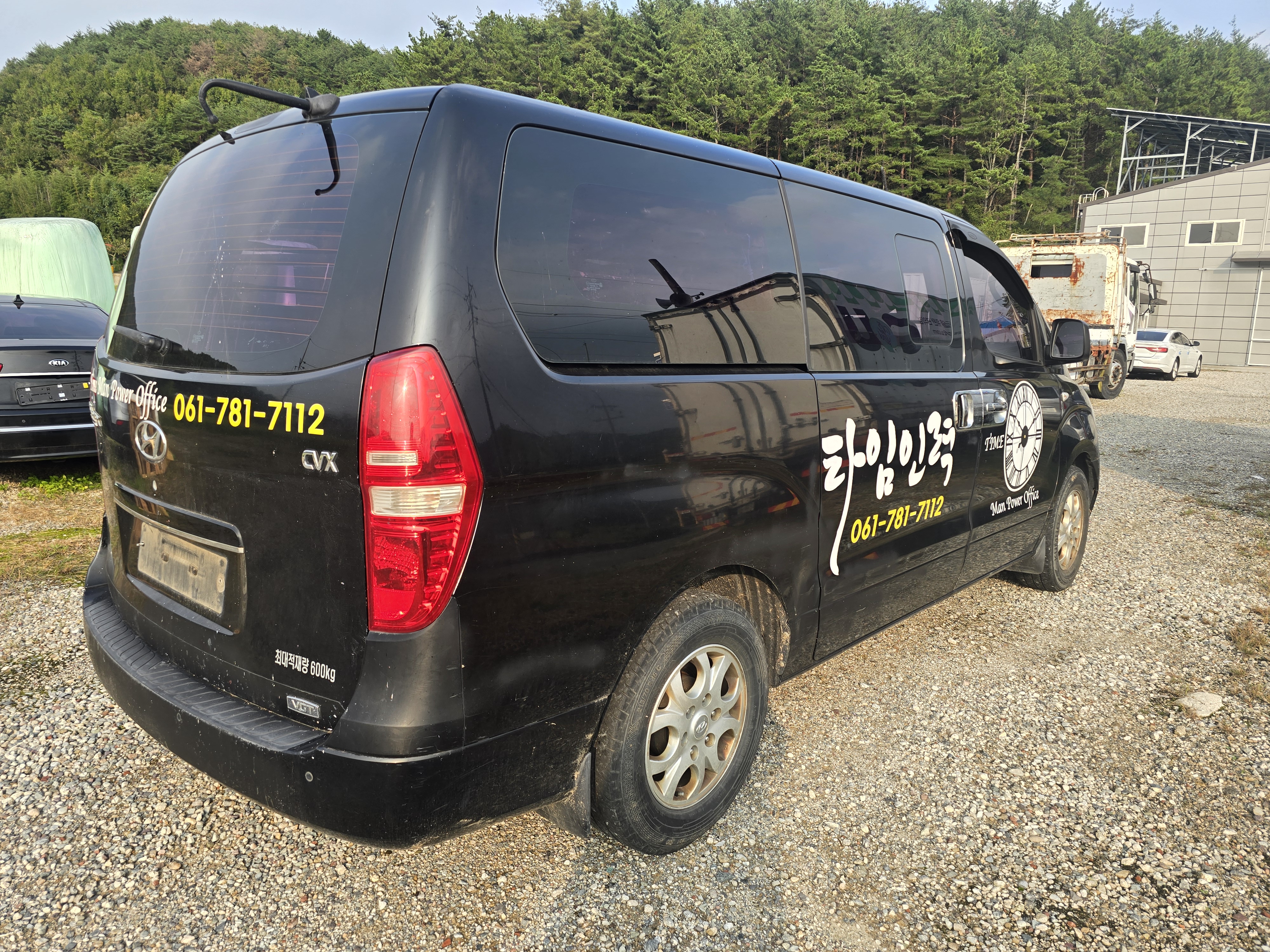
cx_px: 635
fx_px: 844
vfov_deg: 58.9
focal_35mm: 23
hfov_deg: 73.9
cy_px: 476
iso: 12
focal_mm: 6.3
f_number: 1.7
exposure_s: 1/201
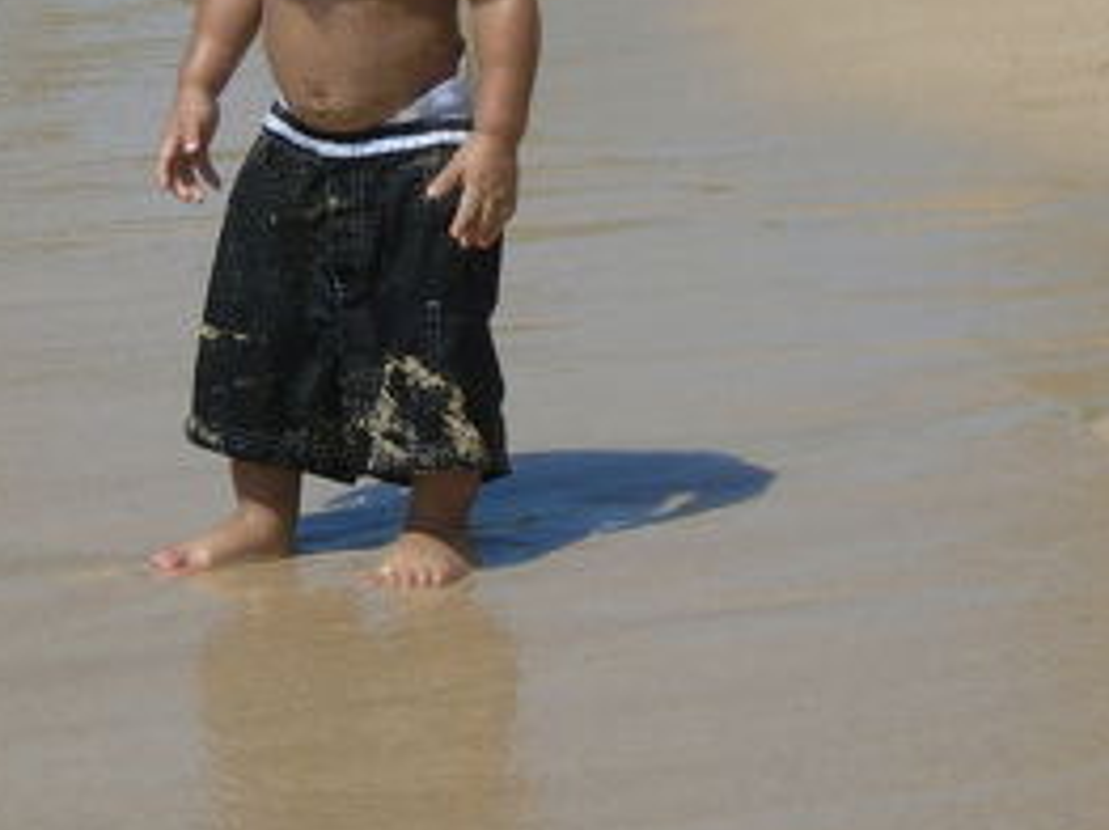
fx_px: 8898
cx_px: 63
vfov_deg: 5.3
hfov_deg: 7.1
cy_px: 286
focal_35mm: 278
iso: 64
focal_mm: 19.6
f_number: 5.8
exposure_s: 1/800
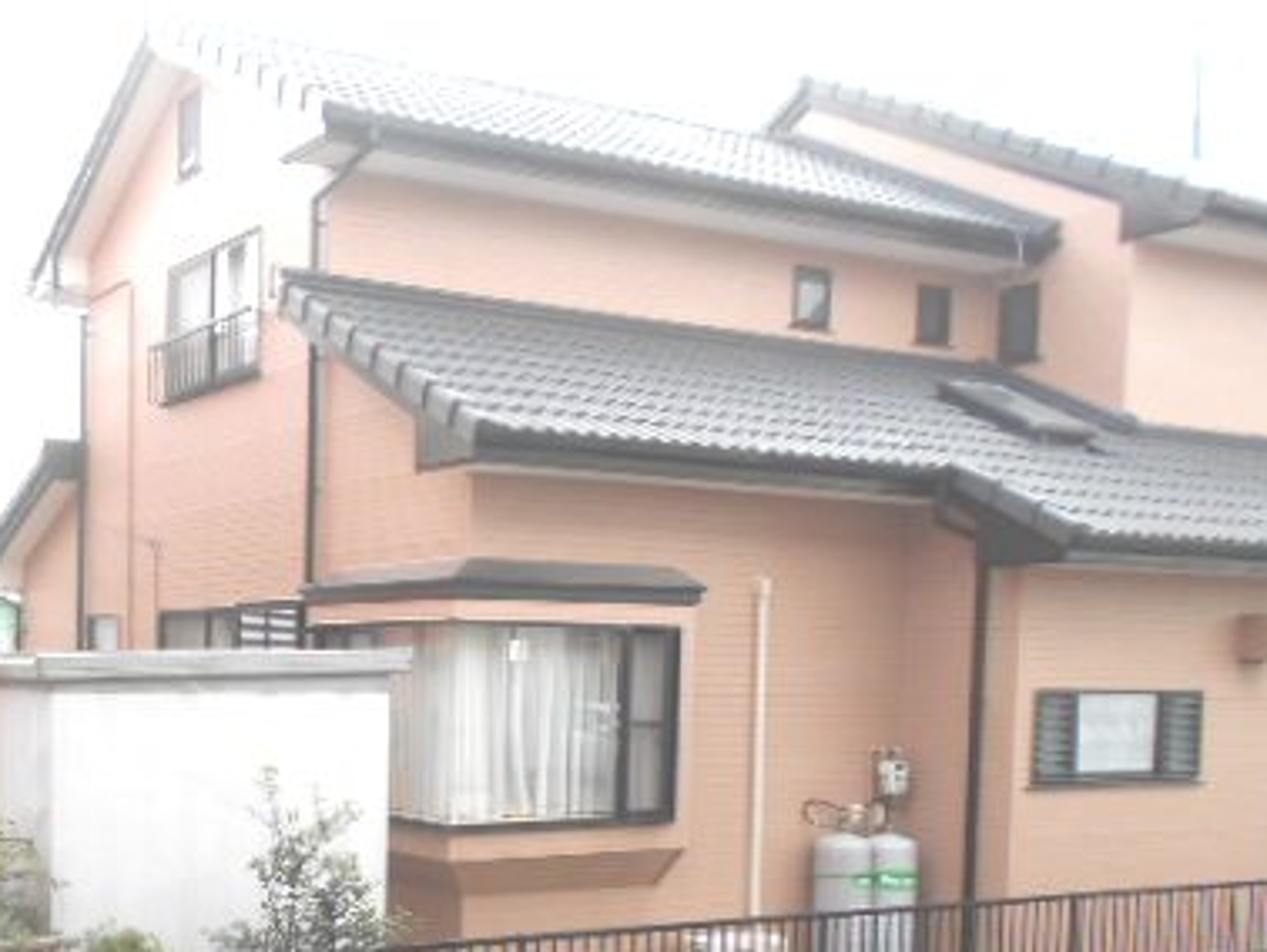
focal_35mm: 44
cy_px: 771
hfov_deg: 41.3
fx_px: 1611
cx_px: 278
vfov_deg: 32.0
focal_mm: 4.6
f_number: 3.2
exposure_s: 1/160
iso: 80
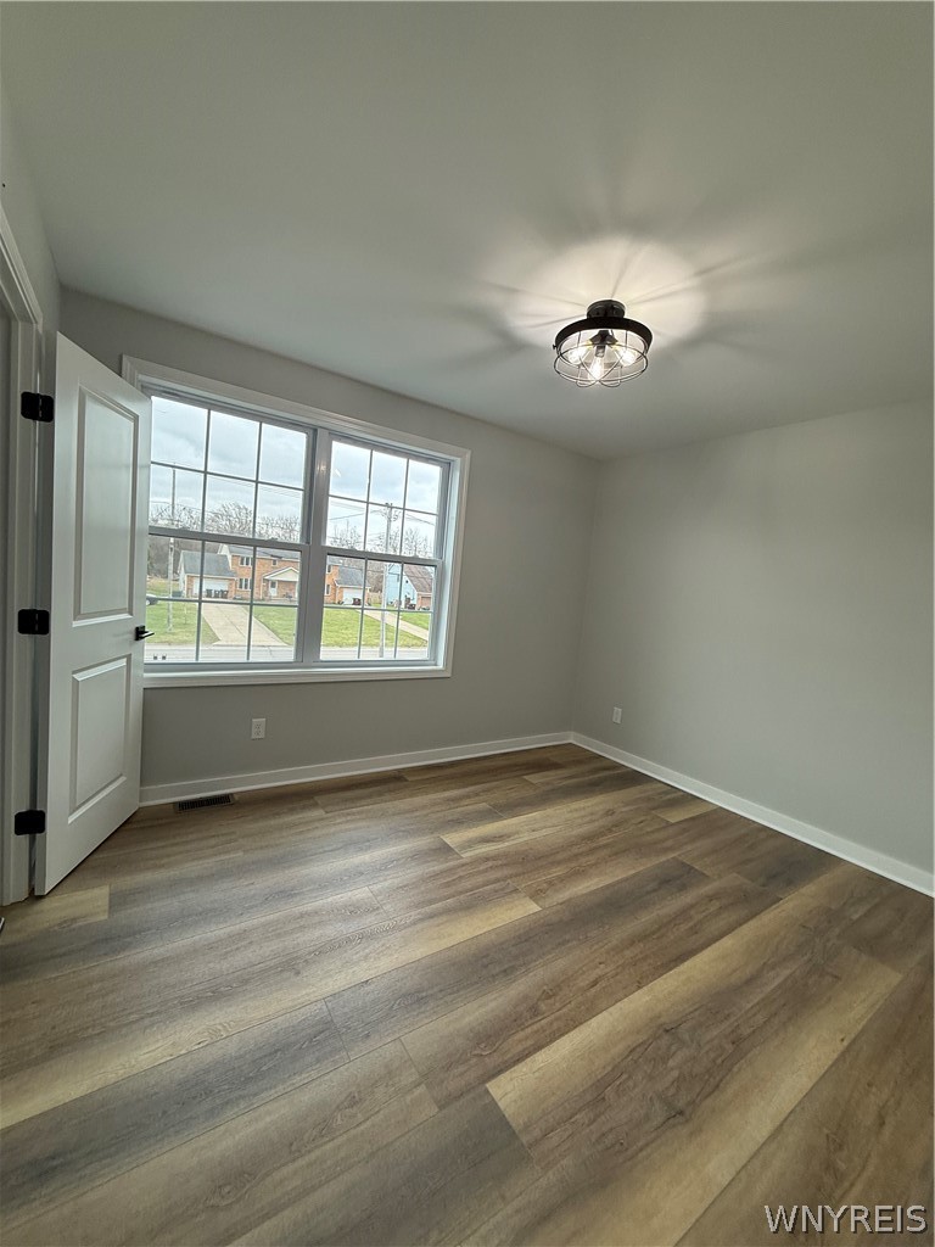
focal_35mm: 14
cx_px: 468
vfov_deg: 102.1
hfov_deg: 85.7
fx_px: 504
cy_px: 624
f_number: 2.2
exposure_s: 1/120
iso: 80
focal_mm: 2.22
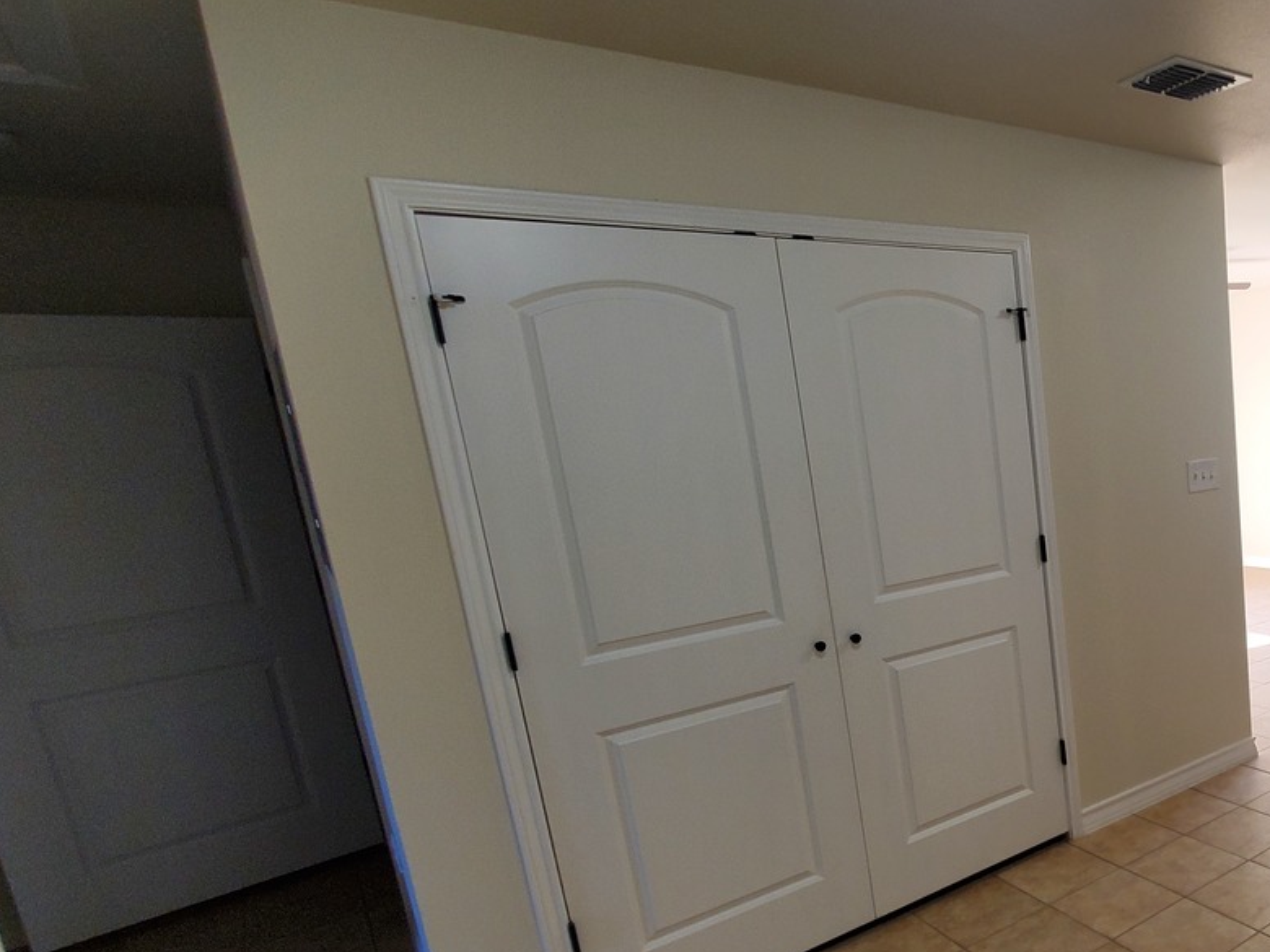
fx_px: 881
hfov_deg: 59.9
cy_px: 591
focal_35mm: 24
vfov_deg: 56.2
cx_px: 1161
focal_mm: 1.8
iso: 100
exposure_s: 1/59
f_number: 2.2
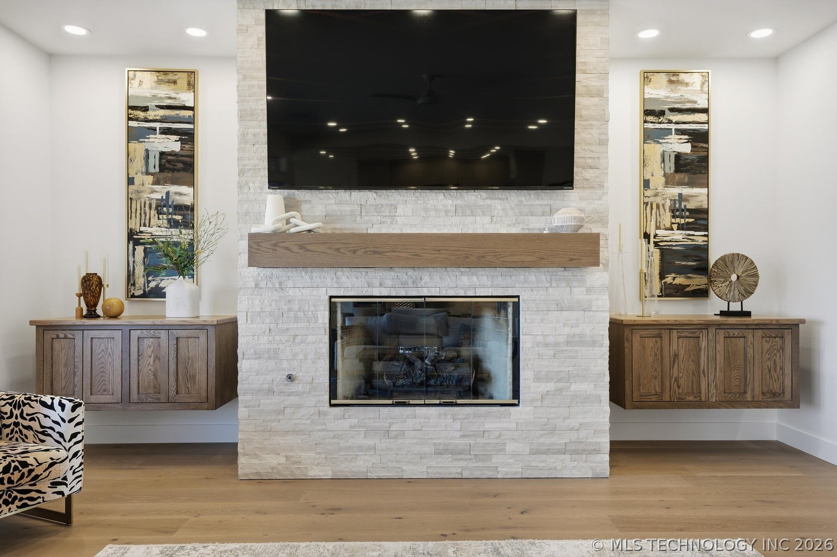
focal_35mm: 26
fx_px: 614
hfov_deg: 68.6
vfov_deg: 48.9
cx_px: 418
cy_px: 278
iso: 160
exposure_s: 1/160
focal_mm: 26.4
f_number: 8
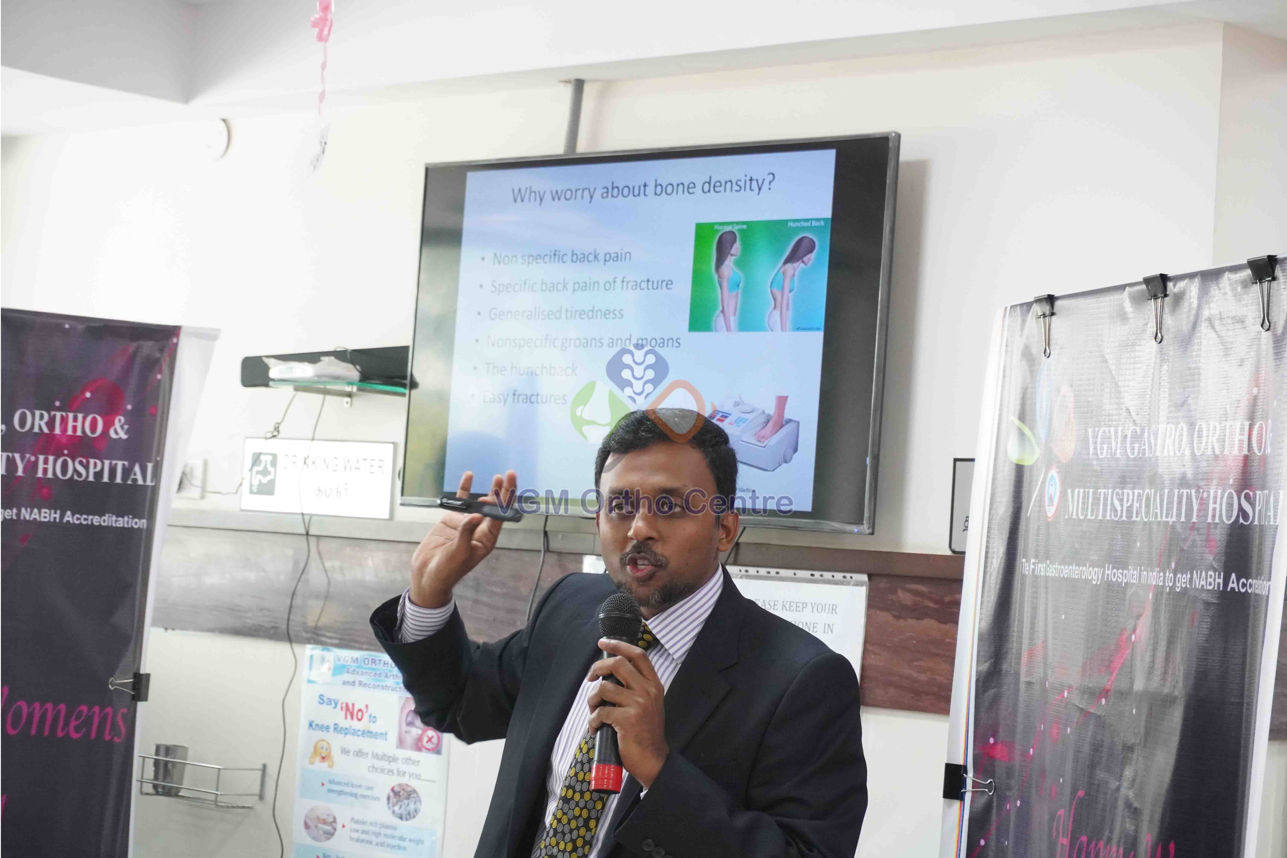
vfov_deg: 31.9
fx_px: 1501
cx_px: 644
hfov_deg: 46.4
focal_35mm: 42
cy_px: 429
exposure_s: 1/50
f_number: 6.3
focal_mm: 28
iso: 2000
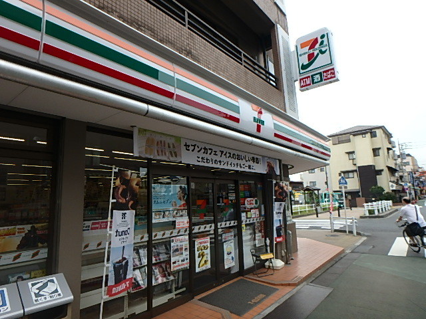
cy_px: 160
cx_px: 213
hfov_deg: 79.0
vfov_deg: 63.4
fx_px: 258
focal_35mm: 21
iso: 125
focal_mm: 3.7
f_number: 3.5
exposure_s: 1/250
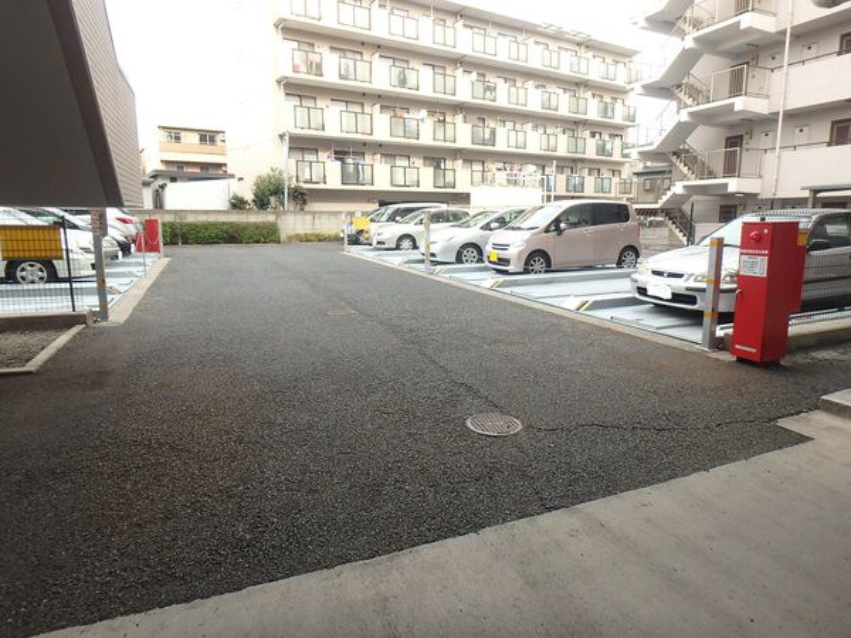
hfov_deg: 79.0
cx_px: 426
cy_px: 319
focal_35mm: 21
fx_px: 516
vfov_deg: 63.4
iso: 125
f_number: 3.5
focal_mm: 3.7
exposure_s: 1/160
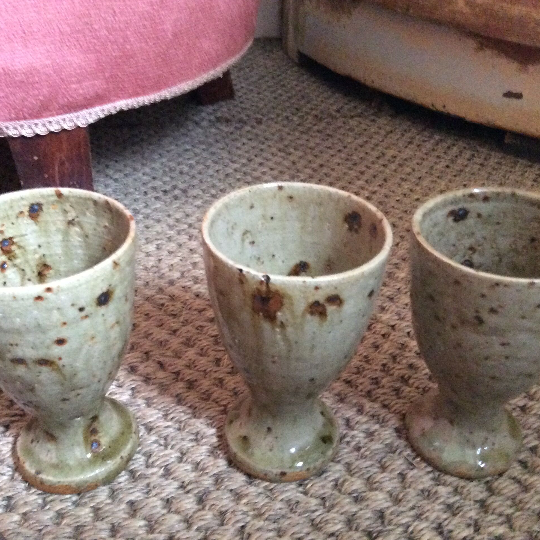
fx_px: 671
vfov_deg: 43.9
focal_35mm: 38
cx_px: 258
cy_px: 269
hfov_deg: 43.8
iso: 500
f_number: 2.4
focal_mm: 3.3
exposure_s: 1/17
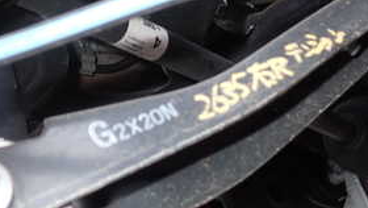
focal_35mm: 70
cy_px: 116
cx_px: 262
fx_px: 684
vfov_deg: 17.3
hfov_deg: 29.8
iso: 100
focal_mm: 5.4
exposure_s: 1/80
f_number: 2.3
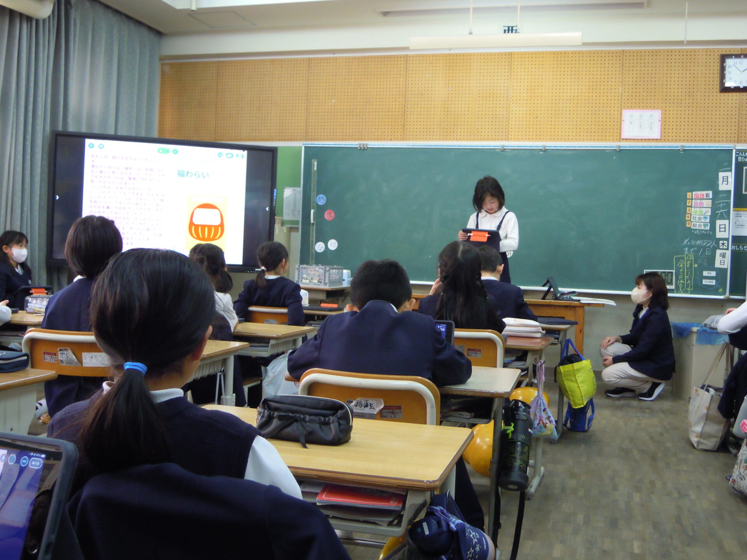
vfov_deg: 39.7
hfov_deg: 51.4
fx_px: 777
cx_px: 374
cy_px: 280
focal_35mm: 36
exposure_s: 1/40
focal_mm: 6.4
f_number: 3
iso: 320
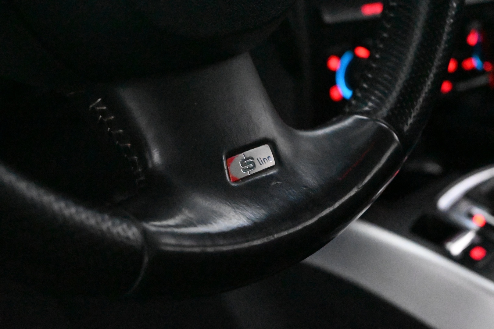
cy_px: 164
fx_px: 1029
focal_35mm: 75
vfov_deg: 18.2
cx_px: 247
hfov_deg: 27.0
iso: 36000
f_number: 6.3
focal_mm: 50
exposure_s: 1/80
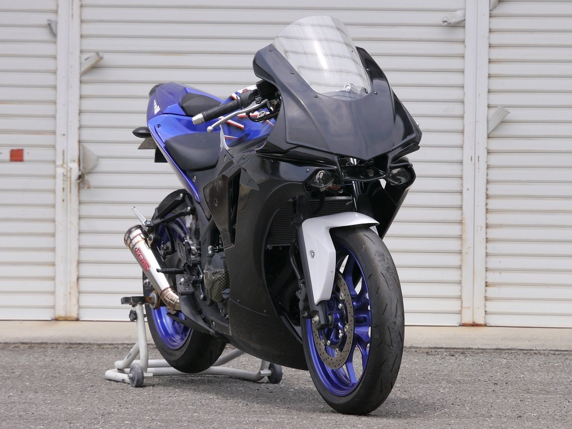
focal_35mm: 206
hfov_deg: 9.6
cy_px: 214
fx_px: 3405
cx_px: 286
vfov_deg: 7.2
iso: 160
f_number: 6.3
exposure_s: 1/400
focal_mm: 103
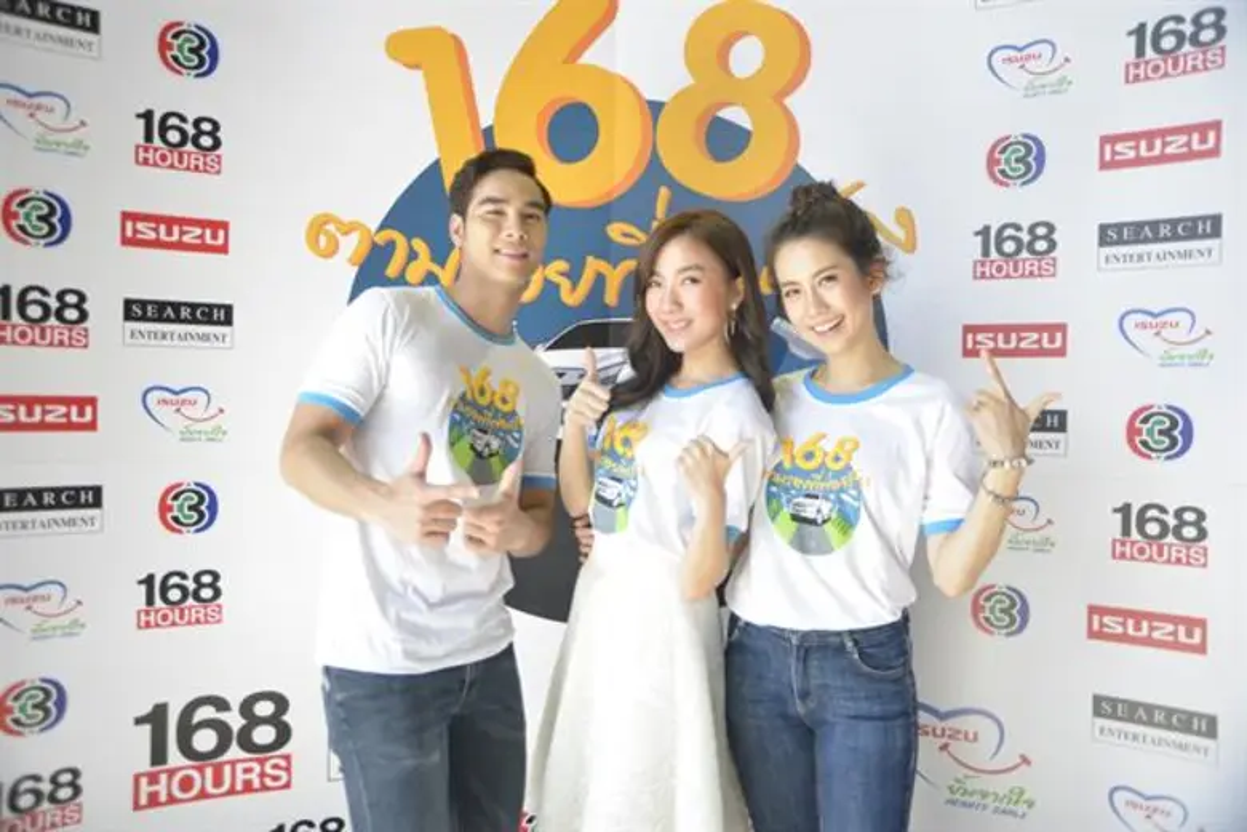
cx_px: 624
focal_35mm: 29
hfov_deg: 63.7
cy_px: 416
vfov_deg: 45.0
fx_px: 1004
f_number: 4.5
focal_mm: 29
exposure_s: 1/100
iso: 640
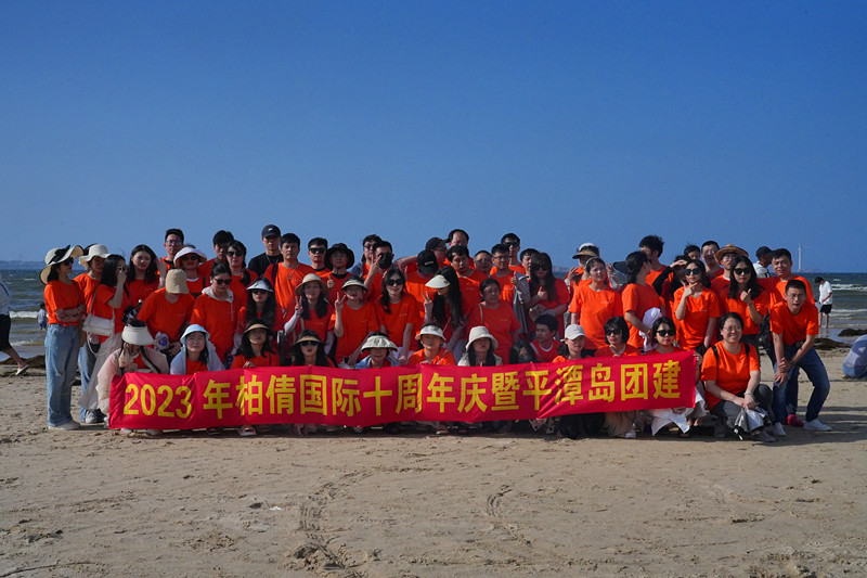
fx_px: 1108
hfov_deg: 42.8
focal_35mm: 46
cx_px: 434
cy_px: 289
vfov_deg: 29.2
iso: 3200
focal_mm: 46
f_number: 20
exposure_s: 1/5000
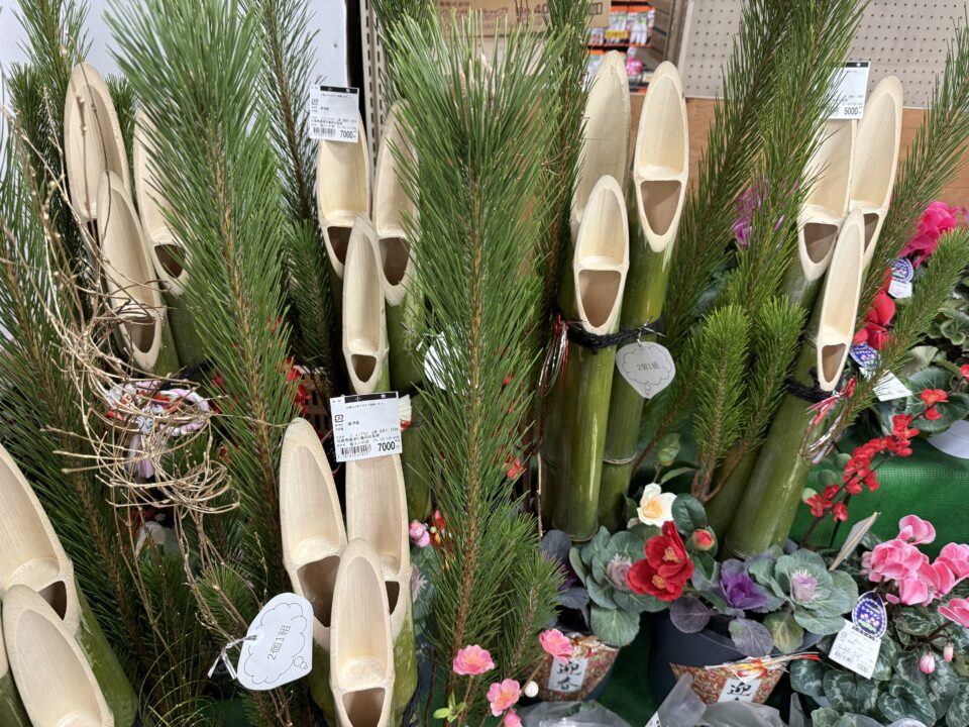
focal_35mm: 24
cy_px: 364
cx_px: 484
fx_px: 672
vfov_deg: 56.8
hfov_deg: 71.6
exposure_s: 1/60
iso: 320
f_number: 1.78
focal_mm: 6.76
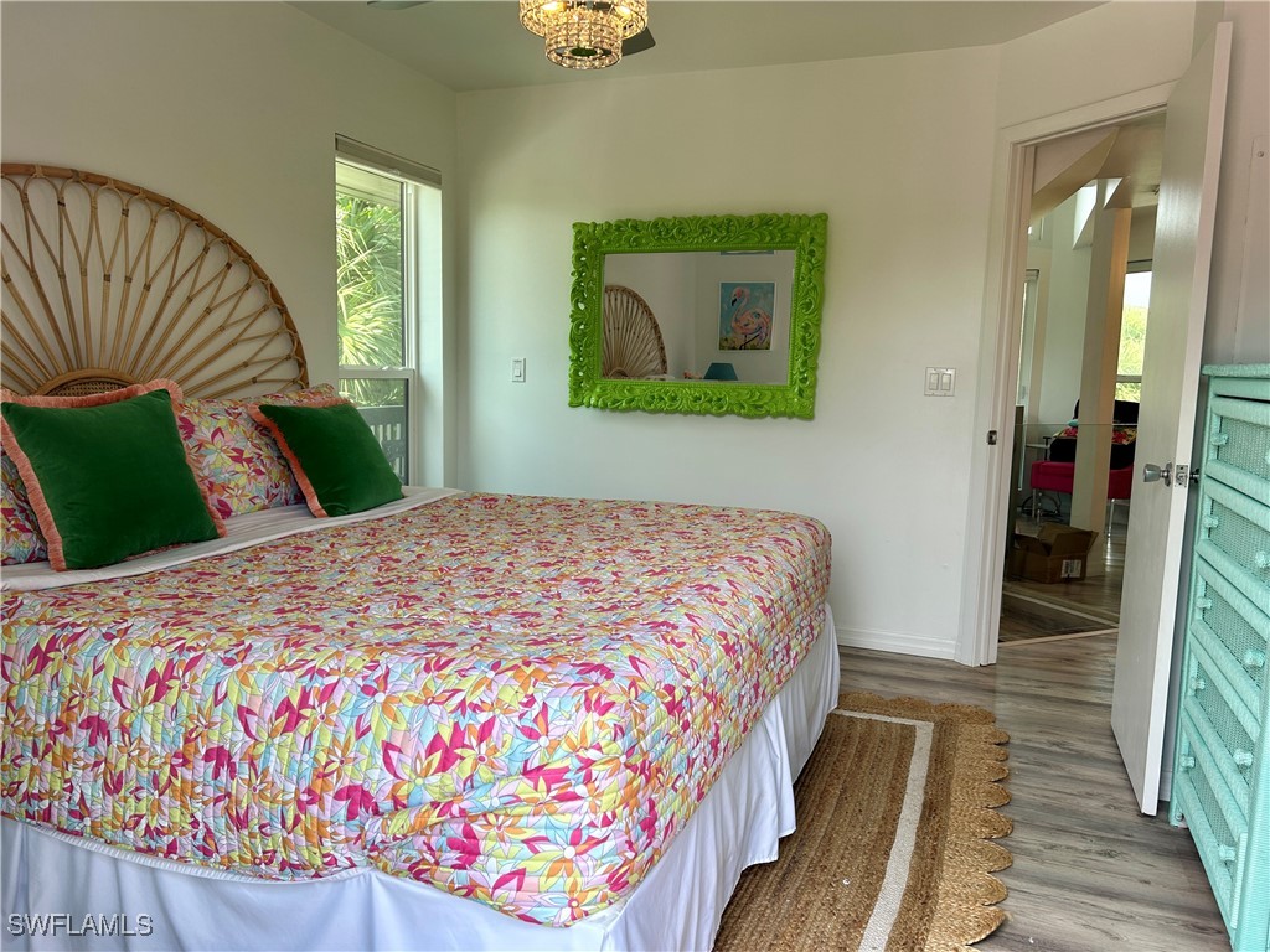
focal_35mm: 26
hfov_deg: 67.3
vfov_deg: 53.1
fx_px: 954
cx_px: 635
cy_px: 476
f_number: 1.5
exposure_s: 1/126
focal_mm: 5.7
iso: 32
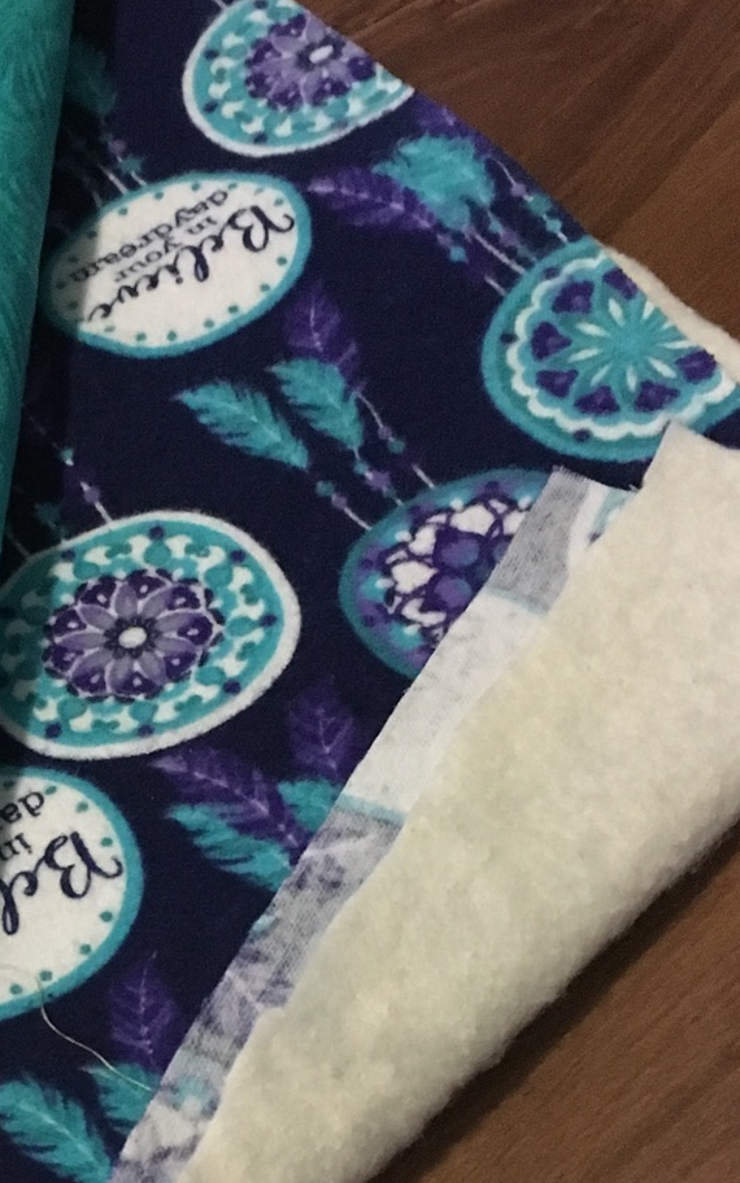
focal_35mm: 69
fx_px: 2226
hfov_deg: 18.4
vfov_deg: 29.2
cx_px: -6
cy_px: 912
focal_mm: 4.15
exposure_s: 1/15
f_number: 2.2
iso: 250
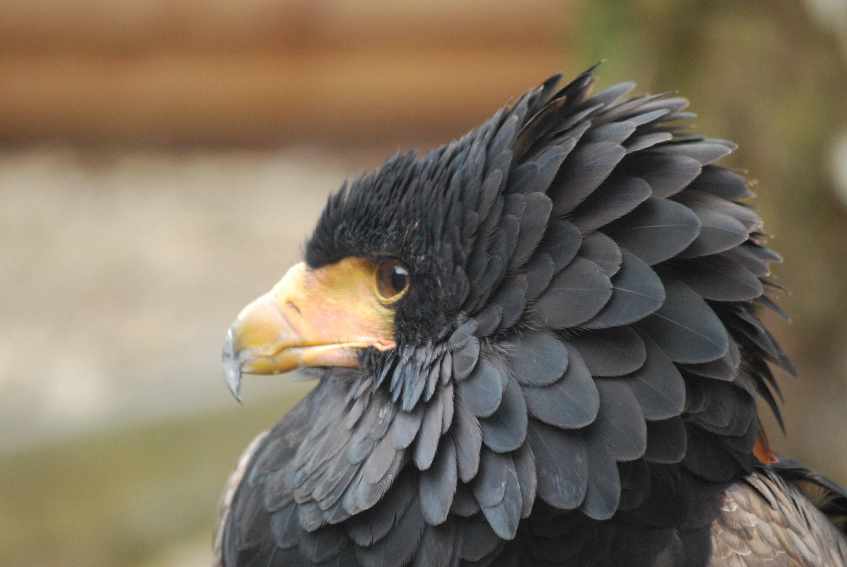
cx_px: 424
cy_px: 284
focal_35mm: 300
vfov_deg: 4.6
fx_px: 7067
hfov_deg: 6.9
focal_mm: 200
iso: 1600
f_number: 5.6
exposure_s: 1/50
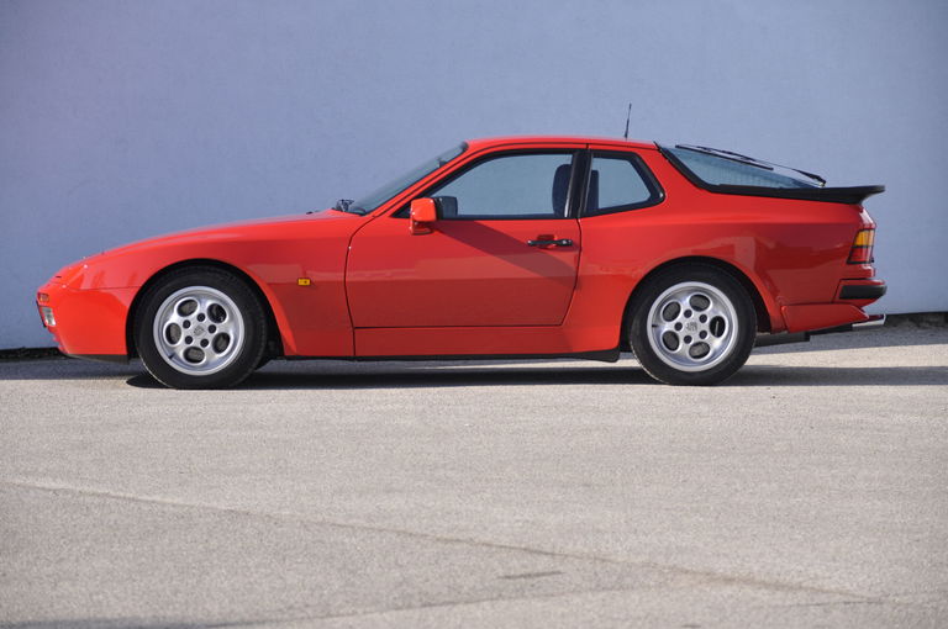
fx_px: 3353
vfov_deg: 10.7
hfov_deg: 16.1
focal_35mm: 128
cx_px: 474
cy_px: 314
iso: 500
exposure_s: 1/500
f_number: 5.3
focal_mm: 85
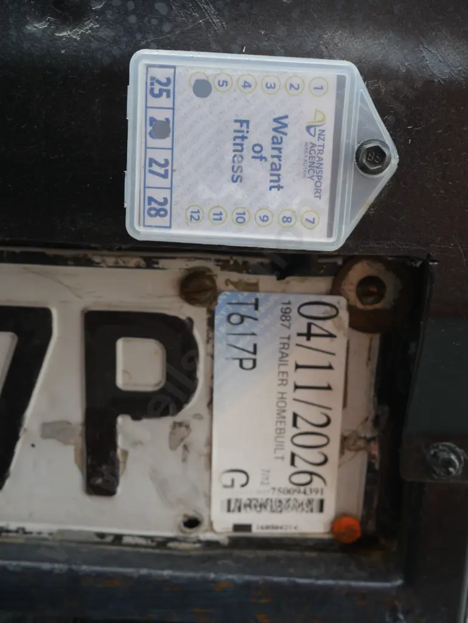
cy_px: 312
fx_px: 792
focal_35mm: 44
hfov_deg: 32.9
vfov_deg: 42.9
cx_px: 234
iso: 200
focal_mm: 22
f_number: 4.7
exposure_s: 1/100
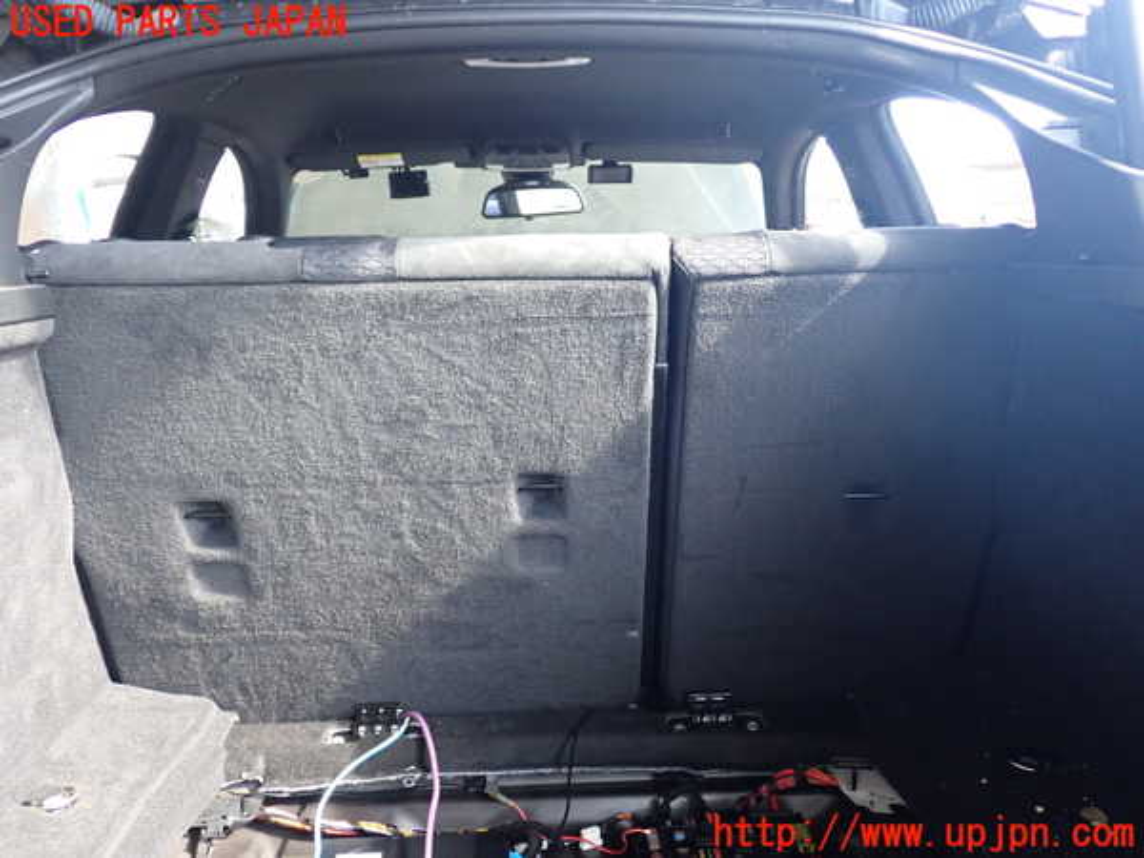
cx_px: 572
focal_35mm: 32
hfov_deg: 56.8
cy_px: 429
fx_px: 1058
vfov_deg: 44.2
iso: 500
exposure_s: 1/125
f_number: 2.4
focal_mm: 5.79
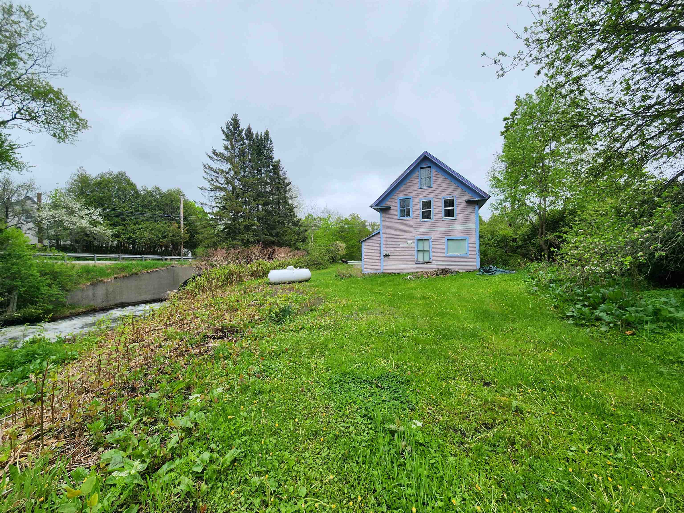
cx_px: 342
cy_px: 256
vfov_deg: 89.9
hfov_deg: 106.2
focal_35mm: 13
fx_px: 257
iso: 50
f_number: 2.2
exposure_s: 1/1189
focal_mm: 2.2
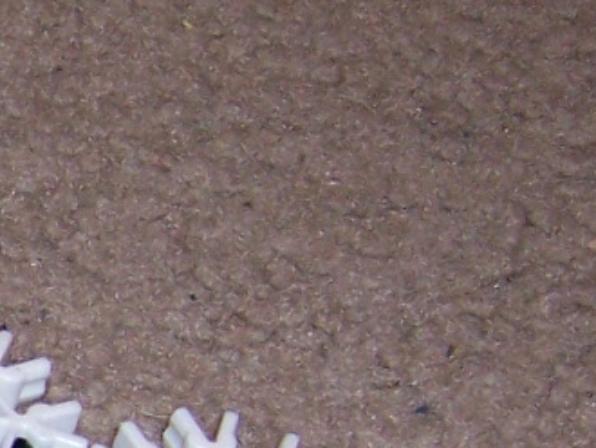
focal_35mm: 155
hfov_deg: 11.4
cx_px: -627
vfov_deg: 9.3
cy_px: 674
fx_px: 2671
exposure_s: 1/60
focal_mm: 5.5
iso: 140
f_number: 2.8
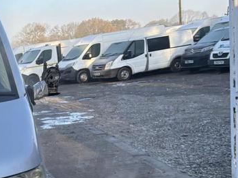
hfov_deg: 25.4
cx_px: -64
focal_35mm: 67
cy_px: 179
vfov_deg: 21.2
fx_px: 461
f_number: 1.6
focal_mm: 5.96
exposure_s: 1/716
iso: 50
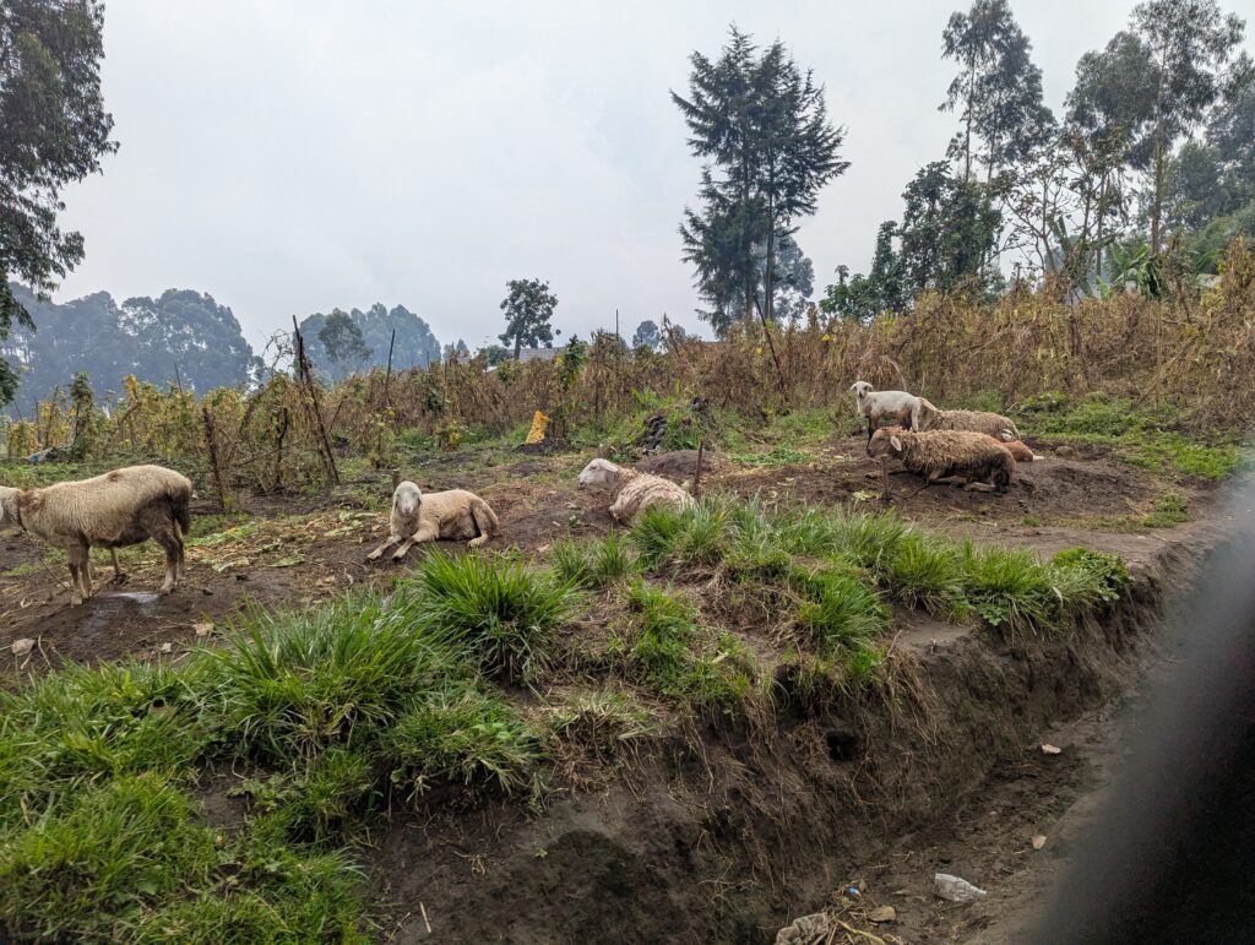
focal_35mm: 24
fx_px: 871
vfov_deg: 56.9
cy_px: 472
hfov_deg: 71.5
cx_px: 628
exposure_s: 1/721
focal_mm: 6.81
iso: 36
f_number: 1.85
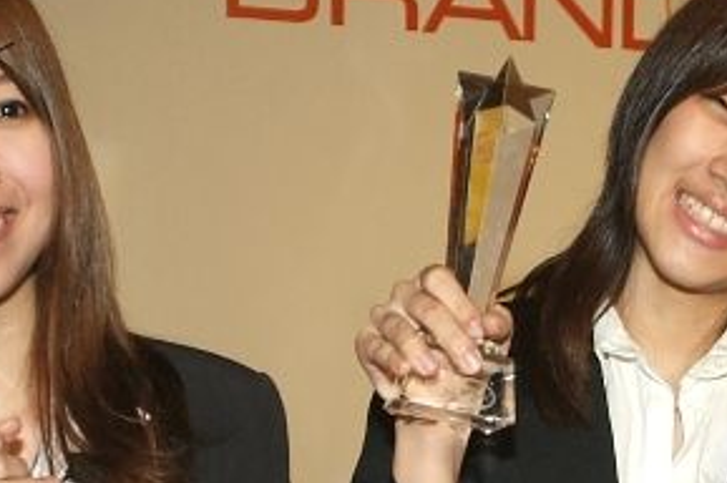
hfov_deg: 18.4
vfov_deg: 12.2
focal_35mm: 109
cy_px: 616
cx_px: 704
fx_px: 2199
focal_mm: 17
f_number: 3.3
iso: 400
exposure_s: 1/90
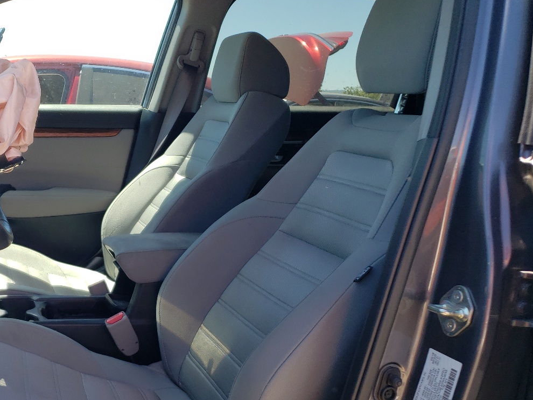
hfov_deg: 43.3
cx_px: 129
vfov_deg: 34.0
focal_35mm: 42
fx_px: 647
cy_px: 275
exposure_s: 1/625
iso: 50
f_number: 1.5
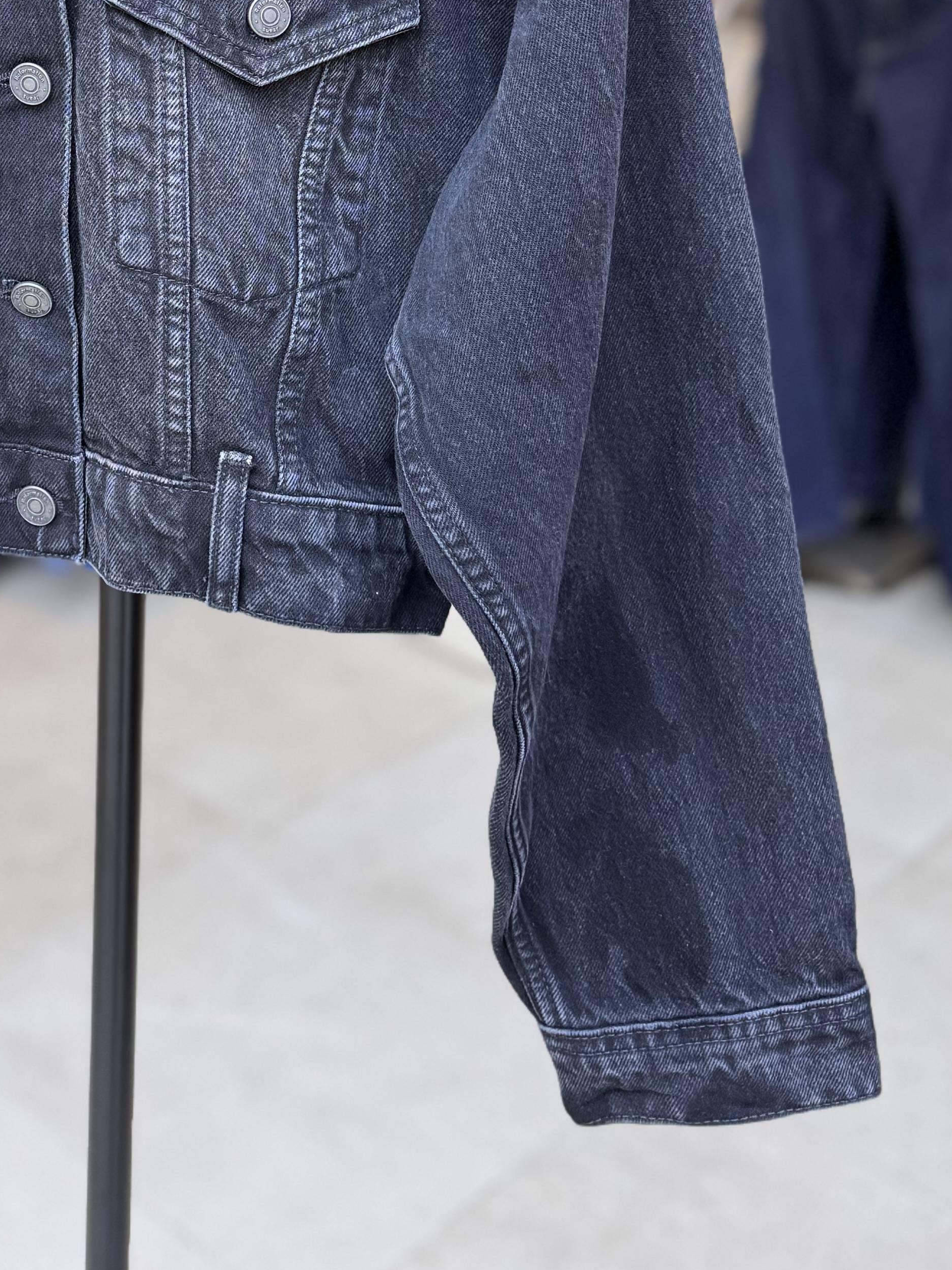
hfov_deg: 25.6
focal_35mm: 55
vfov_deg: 32.4
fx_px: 2017
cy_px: 24
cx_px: 60
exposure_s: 1/100
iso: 64
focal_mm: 6.76
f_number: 1.78
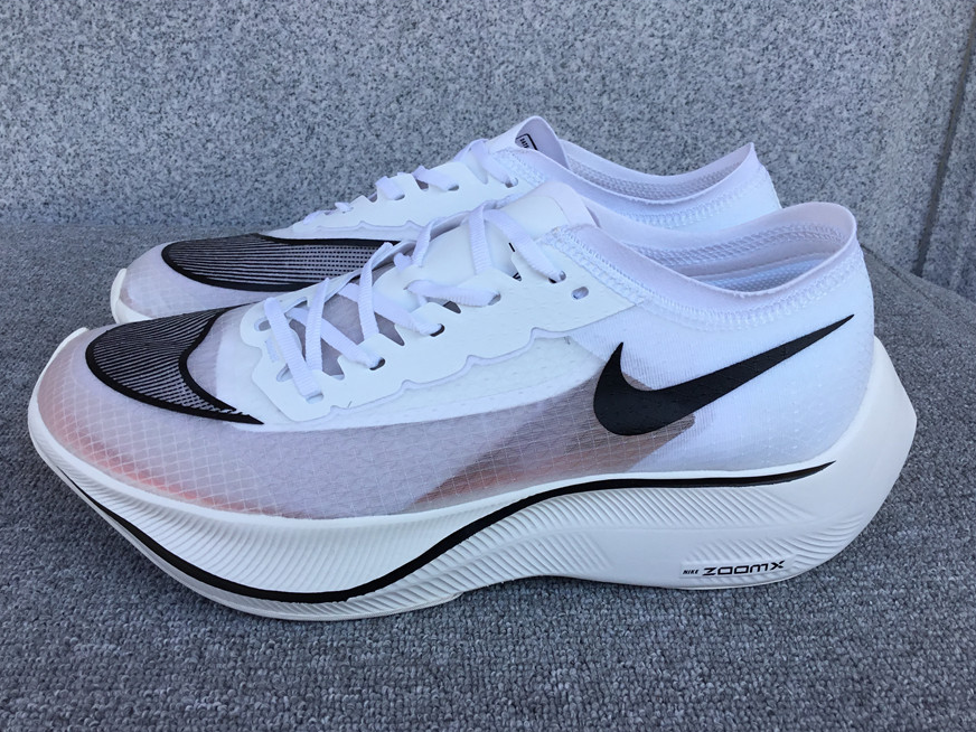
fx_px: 902
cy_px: 370
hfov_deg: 56.8
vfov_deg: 44.2
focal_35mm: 32
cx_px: 485
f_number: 2.4
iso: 25
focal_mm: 3.3
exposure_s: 1/405
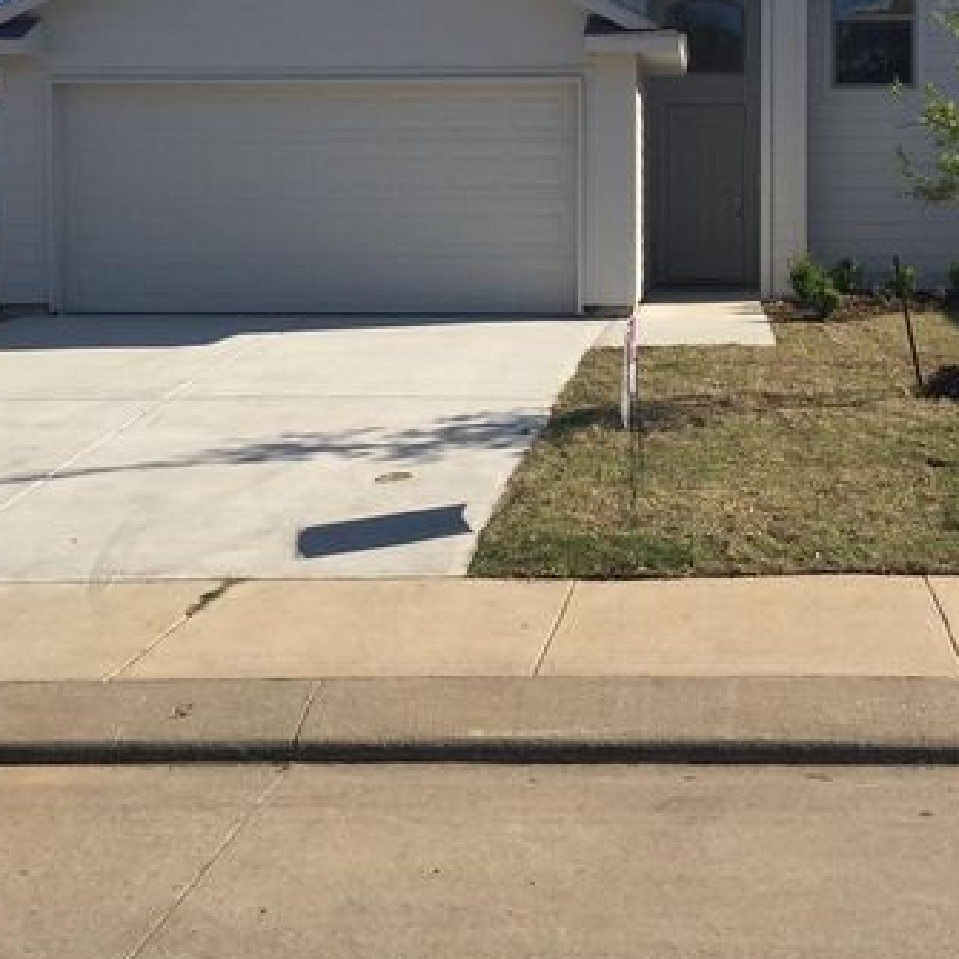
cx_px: 587
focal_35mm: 51
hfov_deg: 33.3
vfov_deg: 32.9
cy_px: 259
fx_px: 1599
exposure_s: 1/2083
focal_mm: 4.15
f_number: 2.2
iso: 32
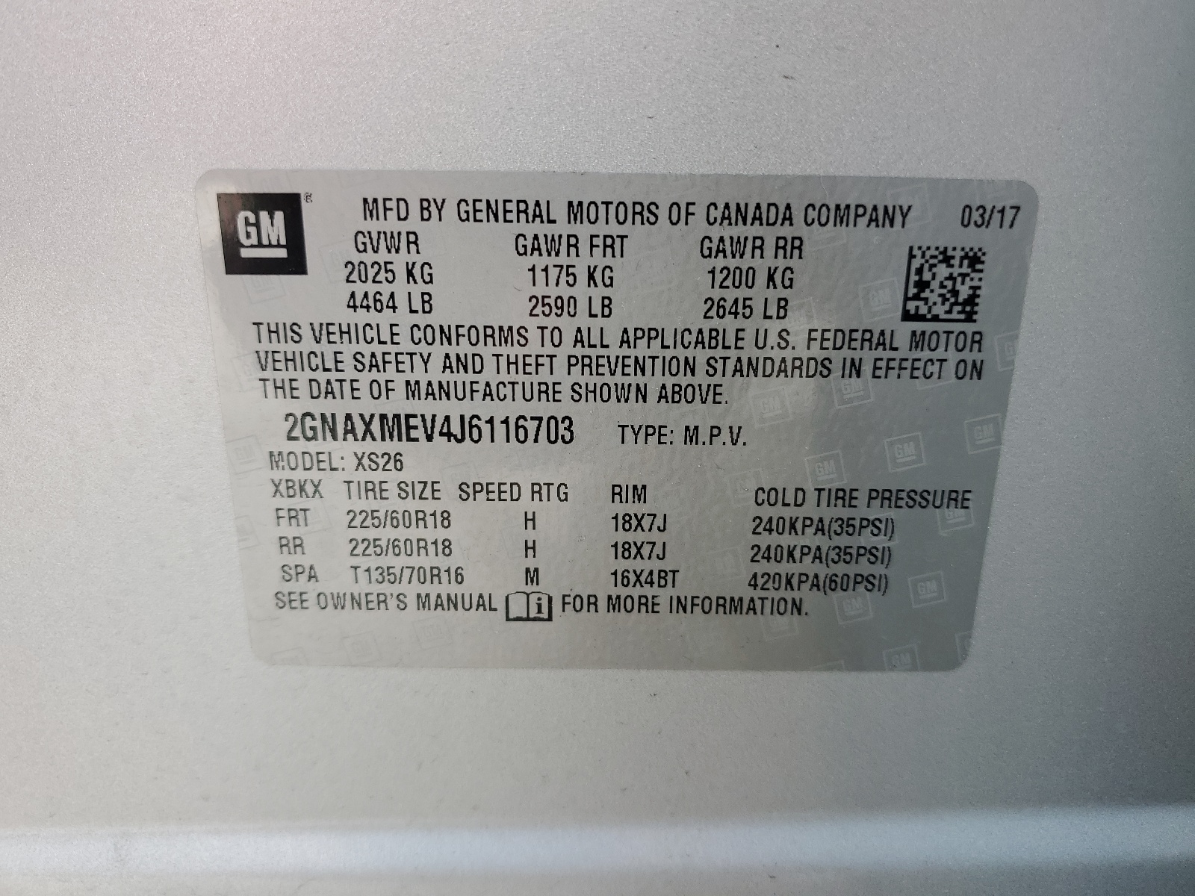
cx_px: 598
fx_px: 898
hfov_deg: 67.3
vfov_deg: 53.1
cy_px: 448
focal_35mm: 26
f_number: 1.5
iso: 51
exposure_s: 1/120
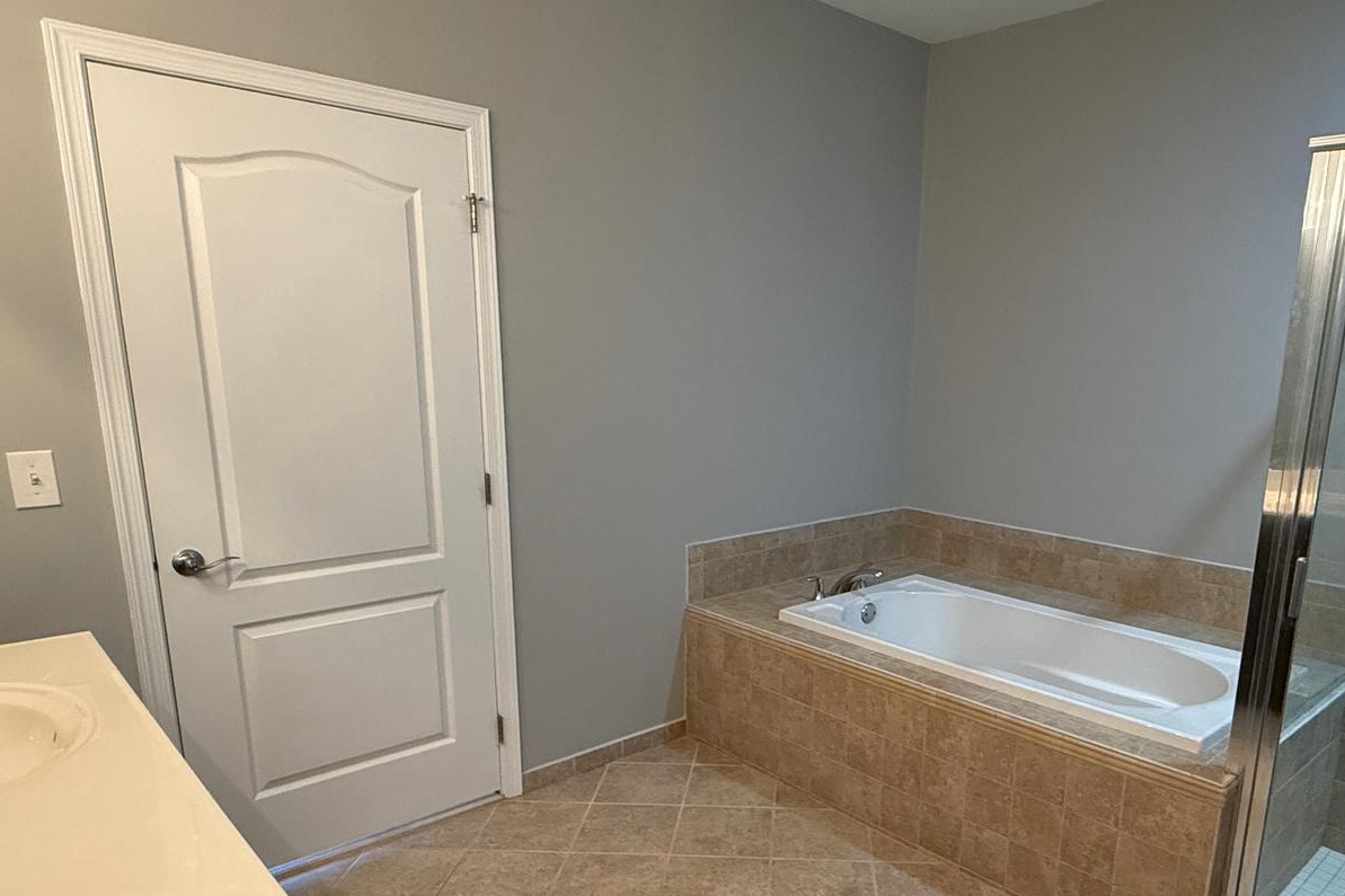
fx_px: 934
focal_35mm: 25
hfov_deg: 70.9
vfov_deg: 50.7
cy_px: 567
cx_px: 799
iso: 500
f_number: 2.2
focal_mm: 2.22
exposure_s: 1/120
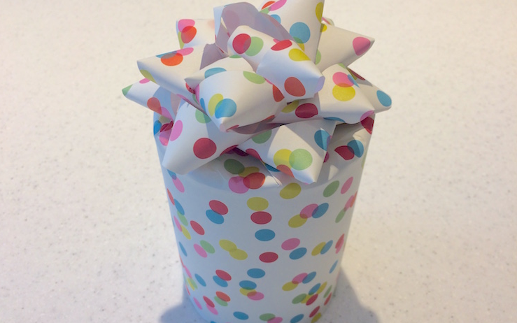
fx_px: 437
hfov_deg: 61.2
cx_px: 258
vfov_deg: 40.6
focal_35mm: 31
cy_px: 167
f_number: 2.2
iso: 50
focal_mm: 4.15
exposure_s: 1/50
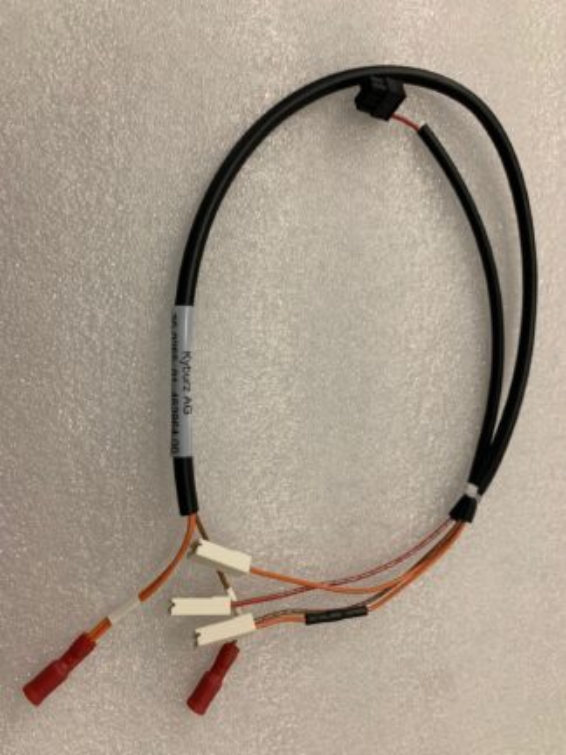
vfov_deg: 67.3
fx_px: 567
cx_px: 283
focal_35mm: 26
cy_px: 378
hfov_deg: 53.1
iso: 160
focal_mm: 4.25
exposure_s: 1/50
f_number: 1.8
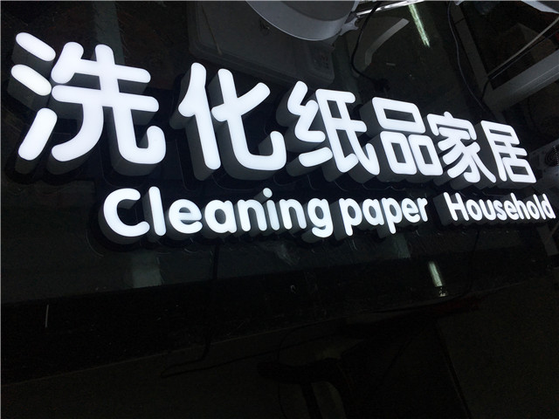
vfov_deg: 48.2
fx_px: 468
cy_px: 210
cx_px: 280
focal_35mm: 29
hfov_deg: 61.7
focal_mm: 4.15
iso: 25
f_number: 2.2
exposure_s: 1/810
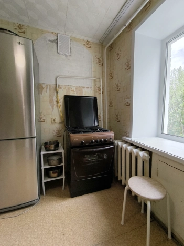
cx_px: 92
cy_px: 123
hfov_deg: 78.1
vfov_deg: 94.5
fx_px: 113
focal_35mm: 16
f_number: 2.2
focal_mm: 1.65
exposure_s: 1/99.8
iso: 100
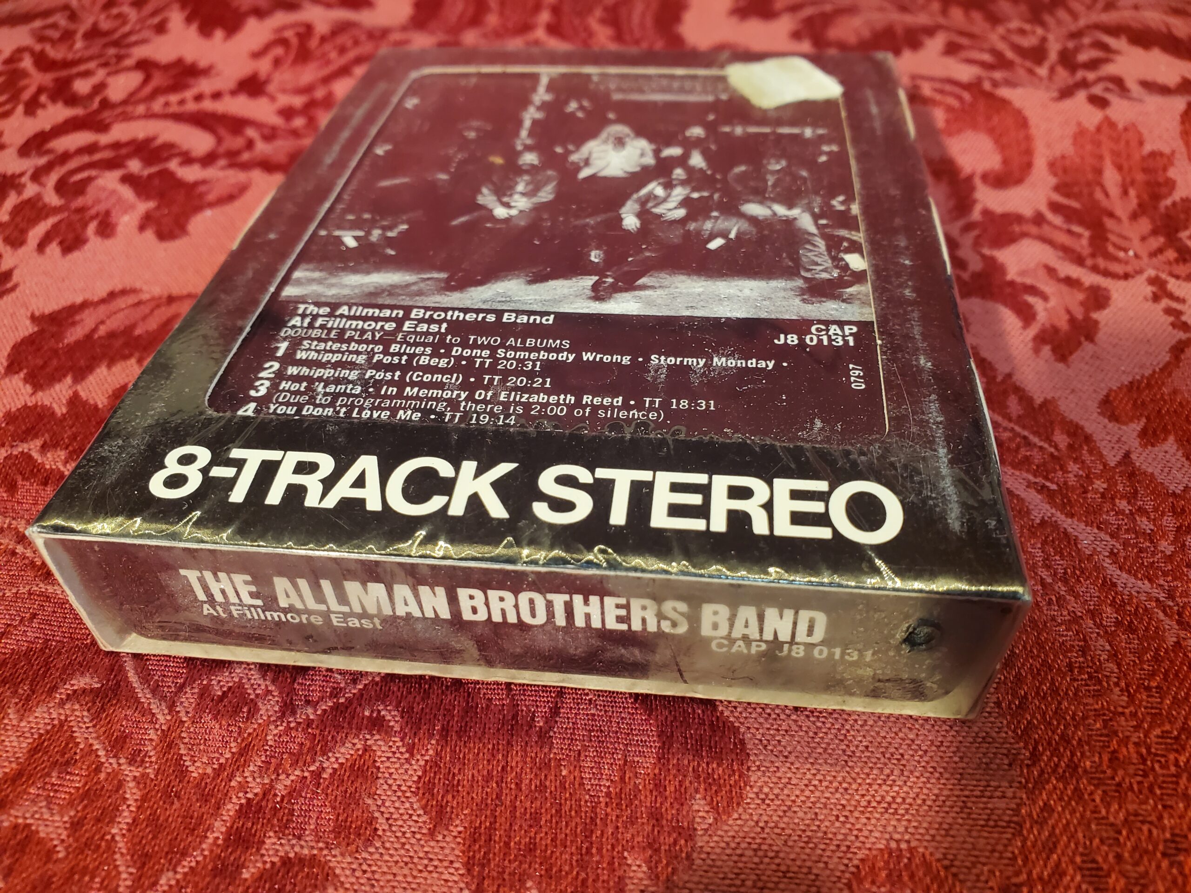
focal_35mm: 26
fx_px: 895
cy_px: 446
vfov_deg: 53.1
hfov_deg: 67.3
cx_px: 596
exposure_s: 1/120
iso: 250
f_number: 2.4
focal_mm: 4.3
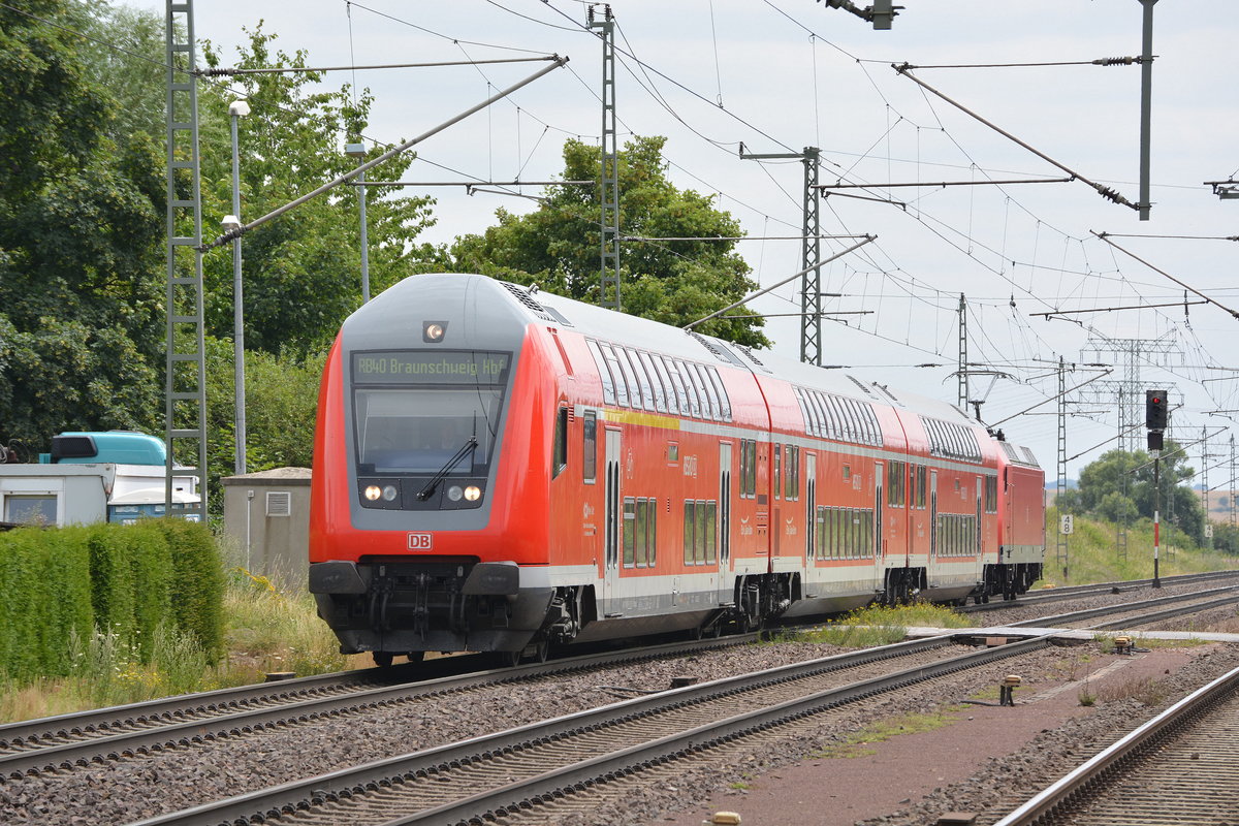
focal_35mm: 188
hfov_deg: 11.0
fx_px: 6453
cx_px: 620
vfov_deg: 7.3
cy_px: 413
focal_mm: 125
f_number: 8
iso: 250
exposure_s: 1/640
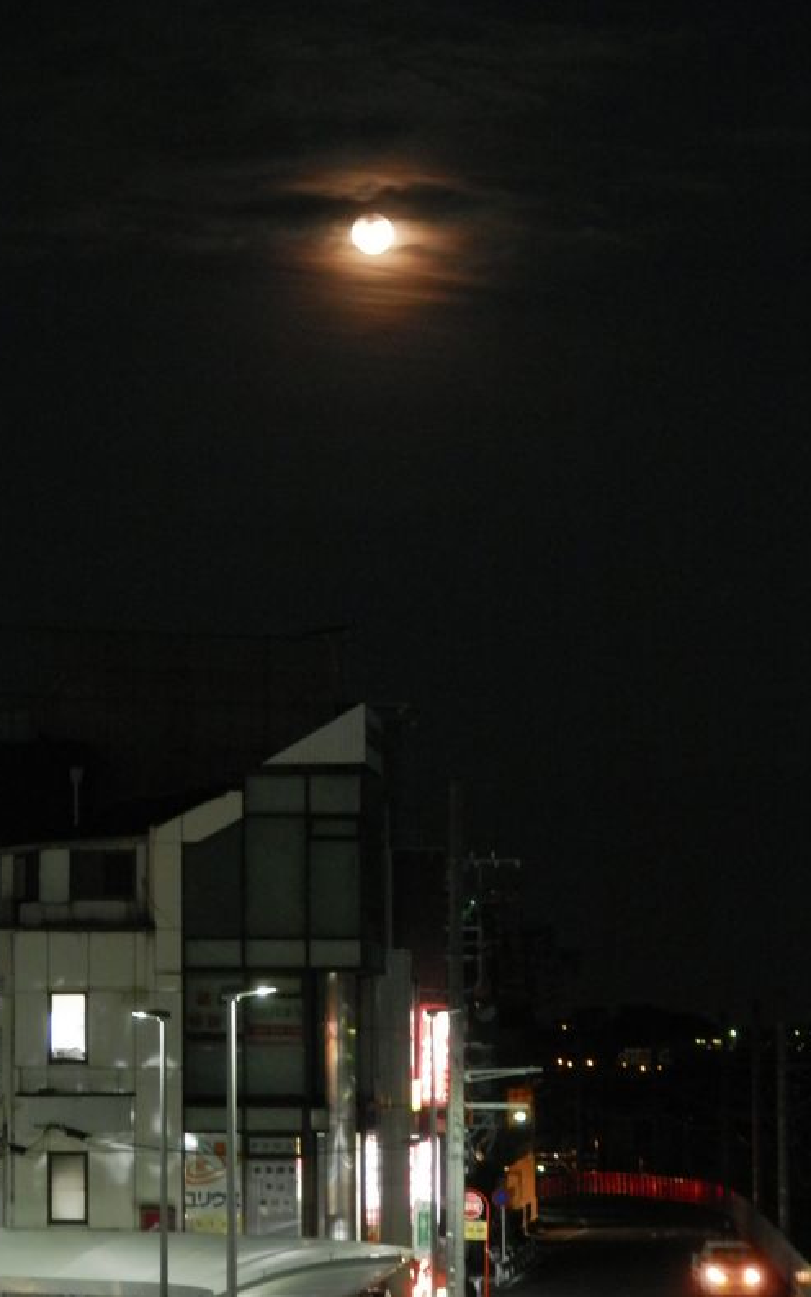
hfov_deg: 10.6
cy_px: 646
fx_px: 4383
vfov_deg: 16.8
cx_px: 466
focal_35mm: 124
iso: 400
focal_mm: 20.9
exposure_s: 1/4
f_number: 5.2
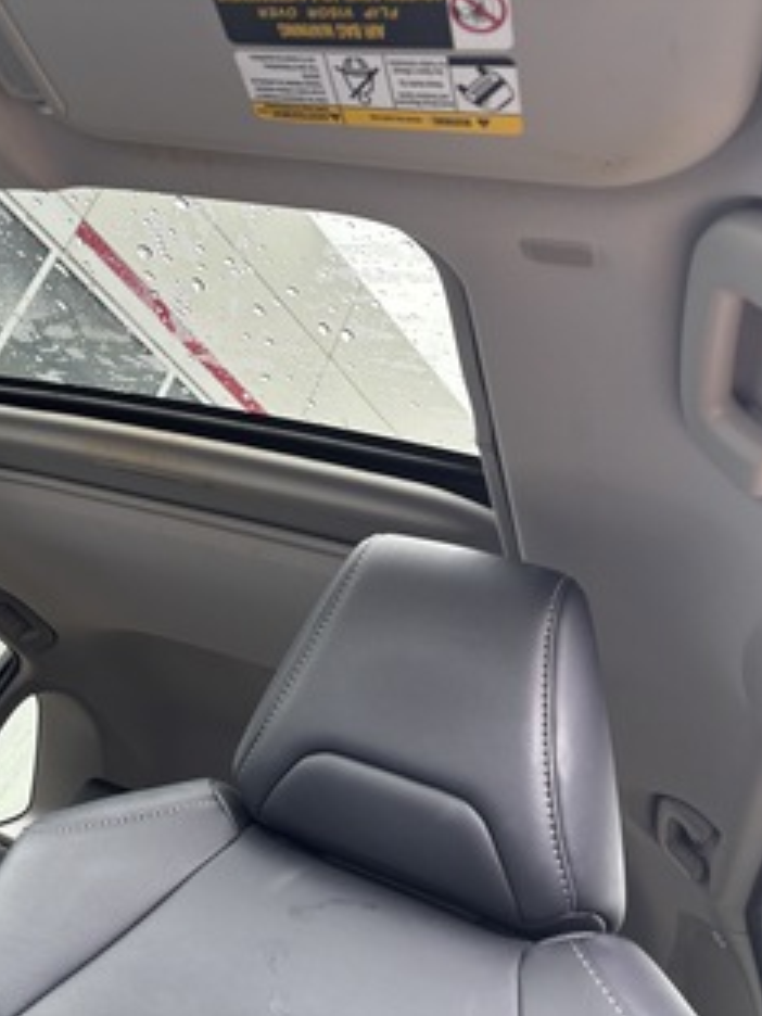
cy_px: 506
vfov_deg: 52.6
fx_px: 1027
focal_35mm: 35
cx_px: 143
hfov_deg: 39.0
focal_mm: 5.96
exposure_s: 1/121
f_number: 1.6
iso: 80
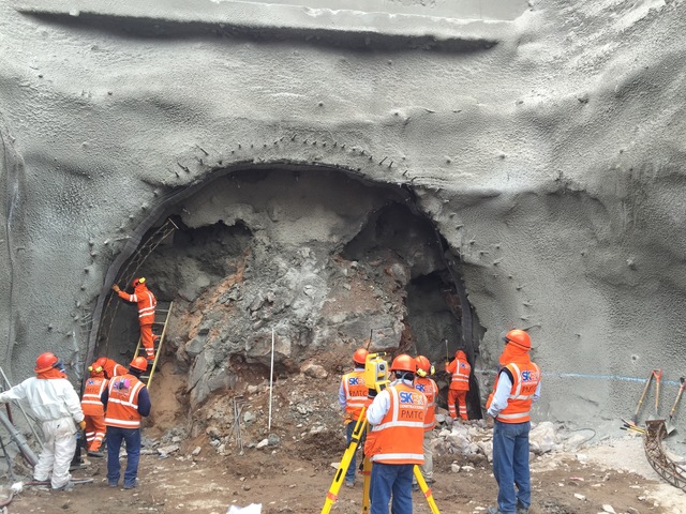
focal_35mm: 29
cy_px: 257
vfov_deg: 48.2
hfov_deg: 61.7
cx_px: 343
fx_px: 575
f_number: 2.2
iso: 32
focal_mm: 4.15
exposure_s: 1/122
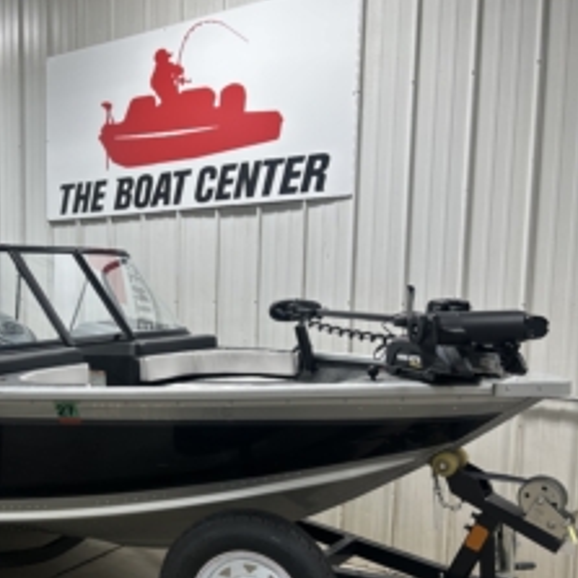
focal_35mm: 41
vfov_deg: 40.6
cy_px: 364
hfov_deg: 38.8
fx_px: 775
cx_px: 86
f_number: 1.5
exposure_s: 1/120
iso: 32
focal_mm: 5.7
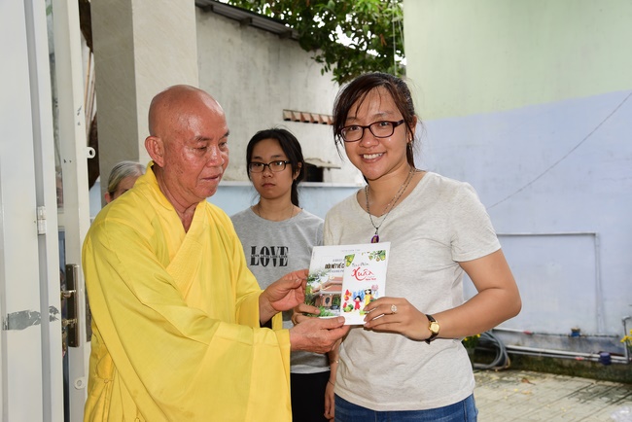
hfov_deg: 48.4
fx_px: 702
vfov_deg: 33.4
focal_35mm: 40
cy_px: 211
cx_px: 316
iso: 400
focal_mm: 40
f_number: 6.3
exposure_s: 1/160
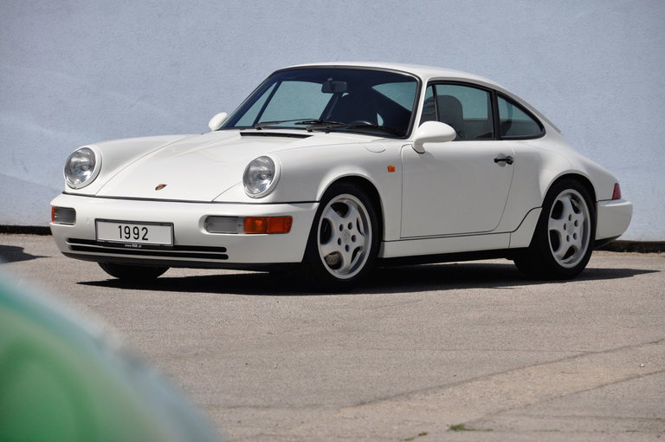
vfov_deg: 6.8
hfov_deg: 10.2
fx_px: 3736
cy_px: 221
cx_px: 332
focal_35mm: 202
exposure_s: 1/1000
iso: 500
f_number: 8
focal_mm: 135
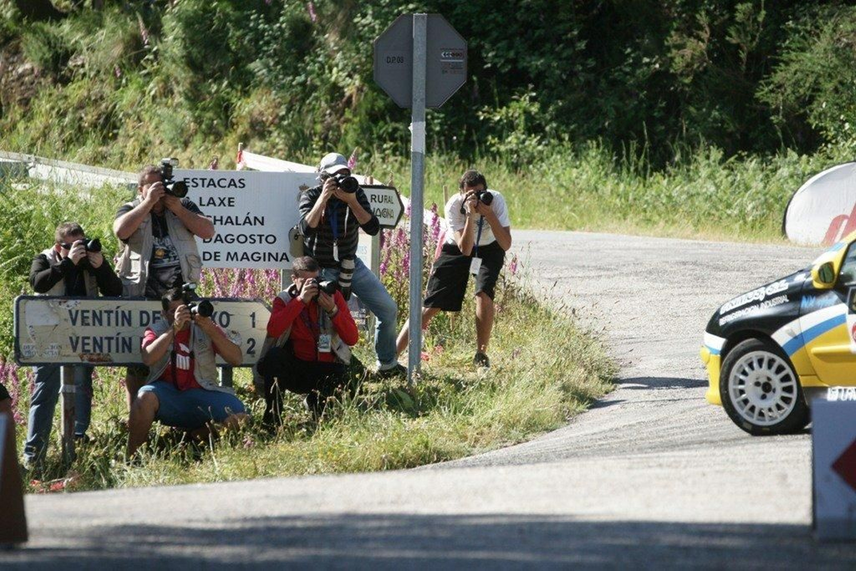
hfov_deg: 6.9
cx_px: 428
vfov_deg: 4.6
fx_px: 7133
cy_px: 286
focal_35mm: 300
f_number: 5.6
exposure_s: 1/1600
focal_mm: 300
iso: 800
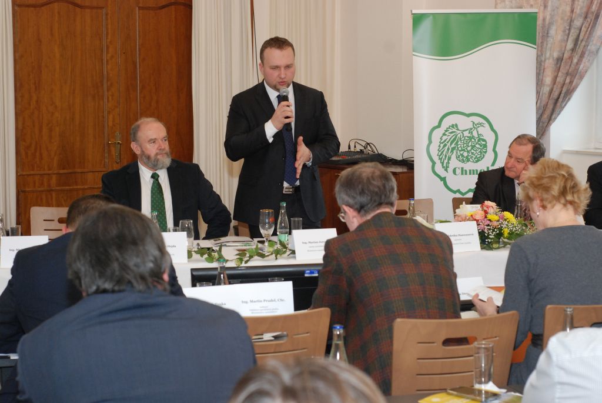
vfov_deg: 18.2
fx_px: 1255
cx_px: 301
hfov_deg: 27.0
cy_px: 202
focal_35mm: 75
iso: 800
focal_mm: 50
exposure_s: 1/60
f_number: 7.1
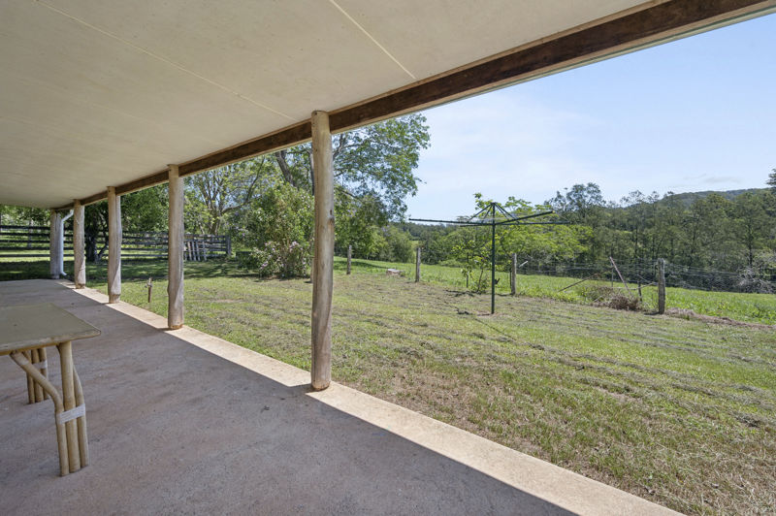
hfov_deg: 104.3
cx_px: 388
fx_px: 302
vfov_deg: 81.1
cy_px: 258
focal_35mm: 14
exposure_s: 1/320
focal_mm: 14
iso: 200
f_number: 9
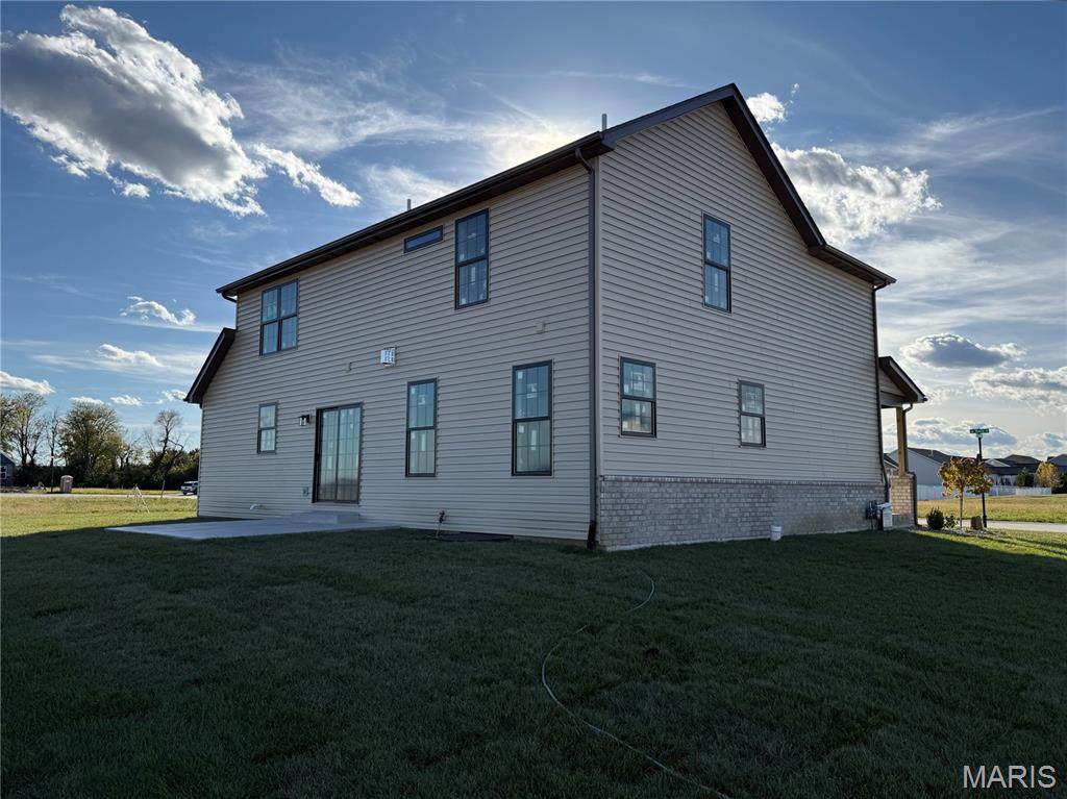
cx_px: 534
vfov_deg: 56.8
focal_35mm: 24
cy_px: 400
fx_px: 739
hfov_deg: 71.6
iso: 80
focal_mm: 6.76
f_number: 1.78
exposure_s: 1/6173
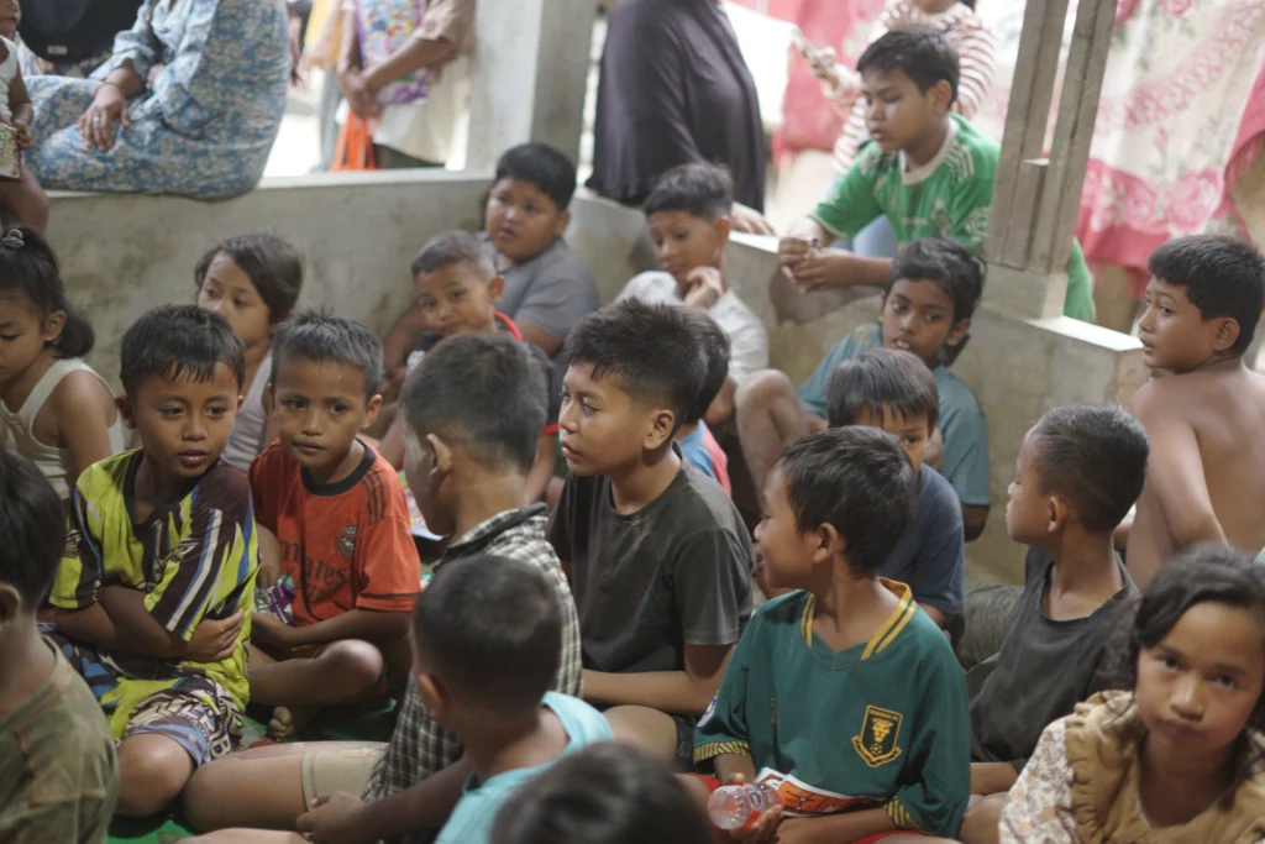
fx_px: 1757
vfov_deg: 27.0
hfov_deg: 39.6
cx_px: 632
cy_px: 422
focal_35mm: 50
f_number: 2
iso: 1000
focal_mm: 50
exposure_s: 1/100
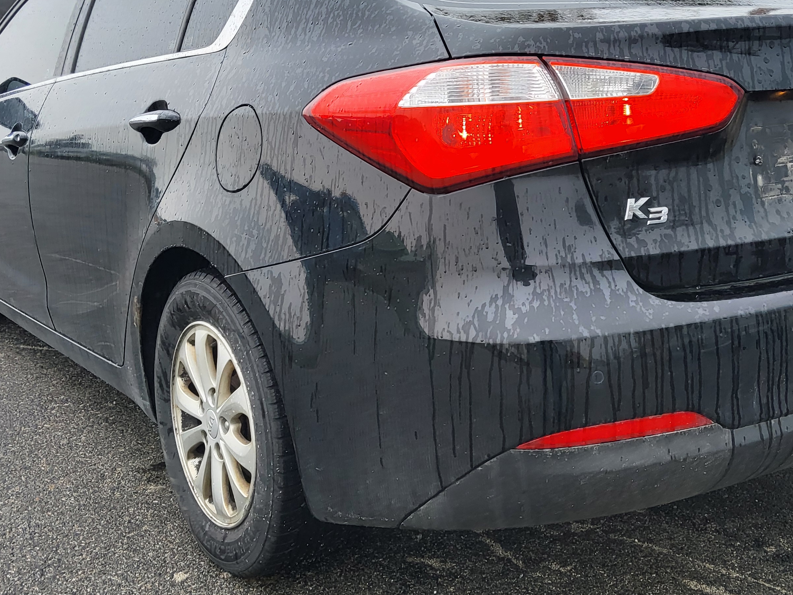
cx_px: 488
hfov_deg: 42.7
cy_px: 246
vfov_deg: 32.8
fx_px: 1008
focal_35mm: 44
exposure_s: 1/100
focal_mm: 3.98
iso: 20
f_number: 1.8
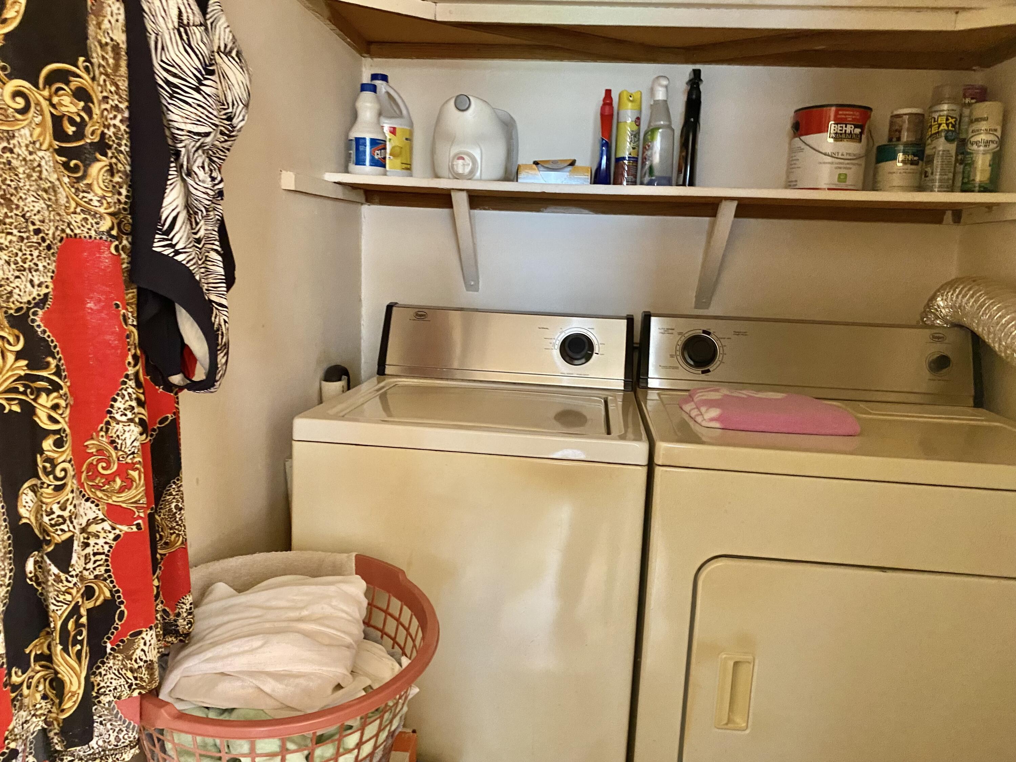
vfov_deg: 53.1
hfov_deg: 67.3
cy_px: 381
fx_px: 763
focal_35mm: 26
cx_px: 508
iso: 500
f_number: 1.8
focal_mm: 4.25
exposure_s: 1/40
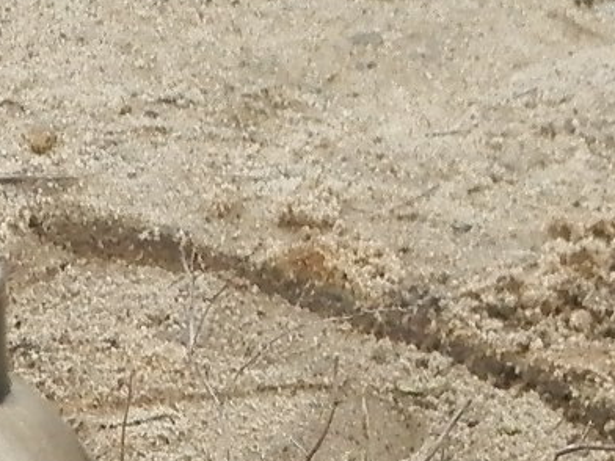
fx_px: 12312
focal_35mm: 693
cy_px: -920
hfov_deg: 2.8
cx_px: 1371
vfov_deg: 2.1
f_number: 4.5
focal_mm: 19
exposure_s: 1/160
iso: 200
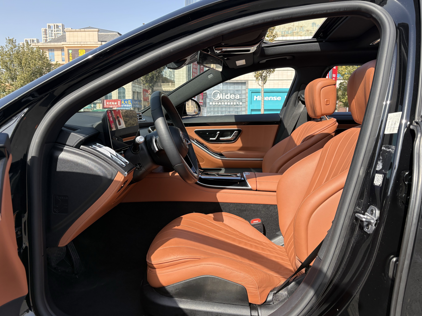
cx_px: 215
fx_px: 329
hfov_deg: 65.3
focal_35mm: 27
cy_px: 161
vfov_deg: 51.4
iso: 50
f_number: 1.6
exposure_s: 1/1081
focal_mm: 5.96
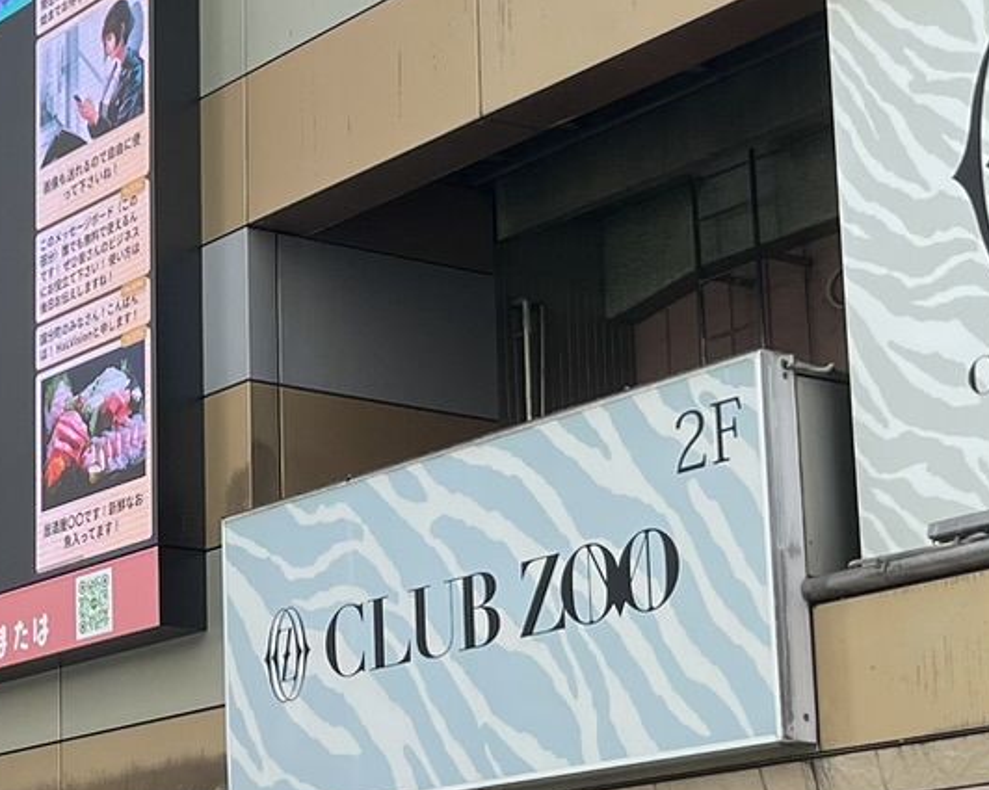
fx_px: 2750
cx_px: -117
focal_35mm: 94
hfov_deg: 19.5
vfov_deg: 16.3
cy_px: 517
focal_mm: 5.1
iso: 32
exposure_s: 1/1420
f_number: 1.6
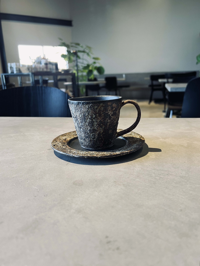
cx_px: 100
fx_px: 200
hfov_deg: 53.1
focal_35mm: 26
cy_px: 133
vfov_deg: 67.3
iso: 80
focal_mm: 5.7
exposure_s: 1/60
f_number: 1.5
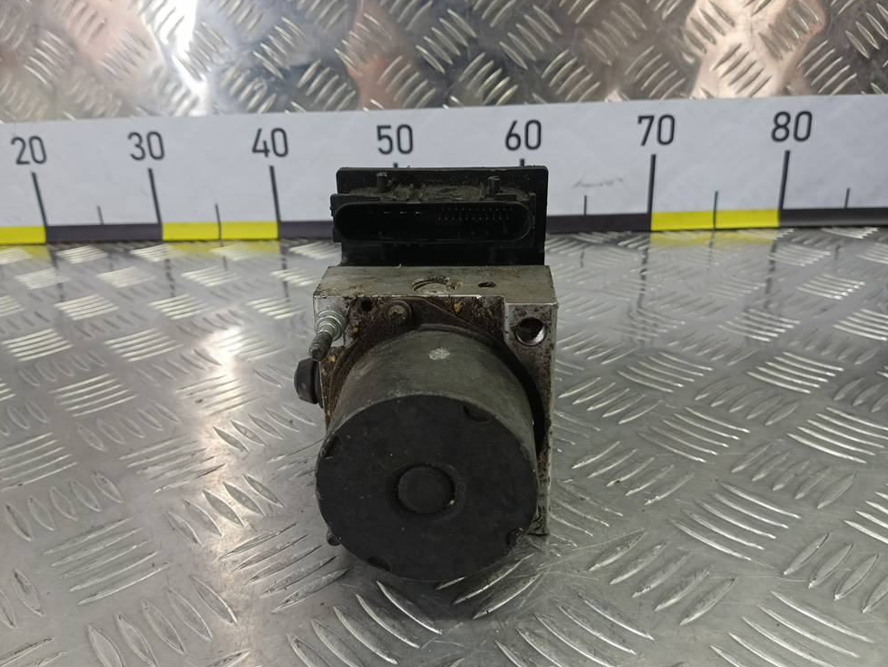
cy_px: 326
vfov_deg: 49.8
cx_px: 435
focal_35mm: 28
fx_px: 719
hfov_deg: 63.4
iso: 128
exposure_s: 1/50
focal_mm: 4.11
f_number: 1.6
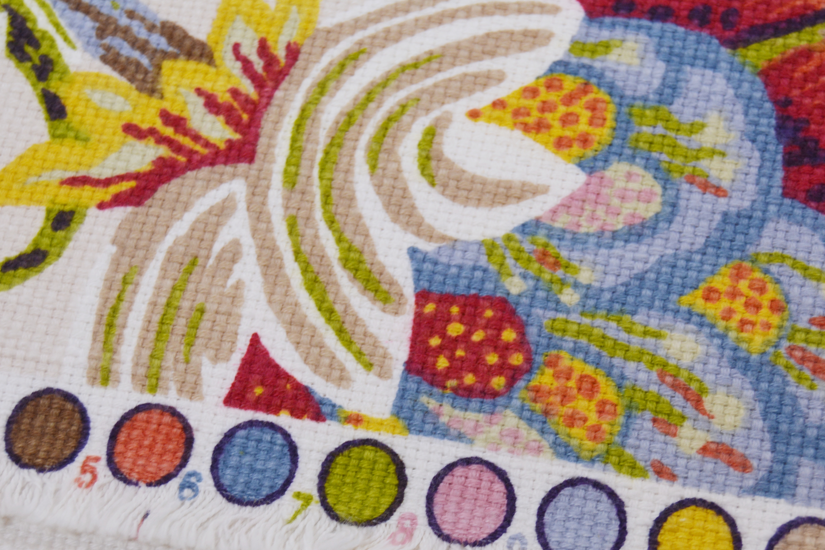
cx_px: 499
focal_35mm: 90
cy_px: 384
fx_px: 2062
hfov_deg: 22.6
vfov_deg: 15.1
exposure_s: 1/125
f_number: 5.6
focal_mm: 42
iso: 360
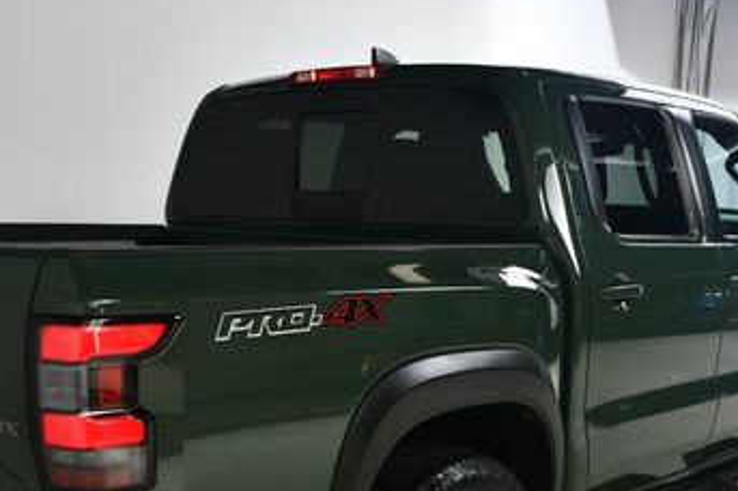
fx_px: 1147
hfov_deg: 35.6
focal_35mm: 56
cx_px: 310
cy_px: 398
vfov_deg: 23.8
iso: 100
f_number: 11
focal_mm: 20
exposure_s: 1/160
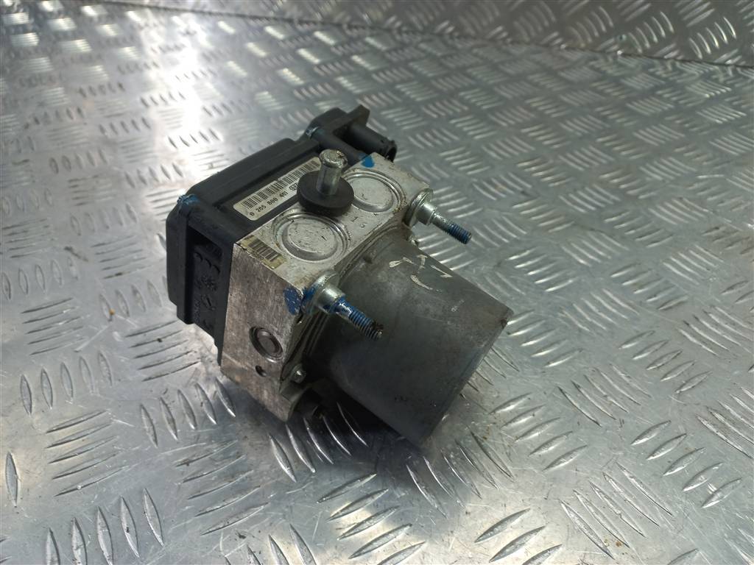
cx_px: 377
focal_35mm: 25
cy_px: 282
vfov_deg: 54.9
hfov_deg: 69.4
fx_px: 545
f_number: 1.8
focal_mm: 4.6
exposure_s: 1/50
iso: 50
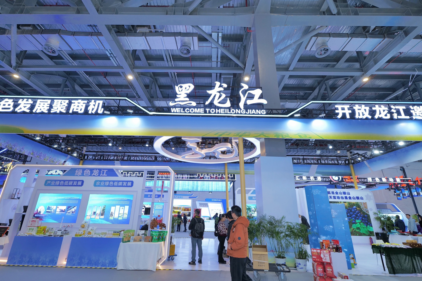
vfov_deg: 73.7
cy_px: 140
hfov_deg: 96.7
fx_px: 188
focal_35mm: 16
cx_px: 211
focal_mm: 16
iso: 1000
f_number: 4
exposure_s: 1/200
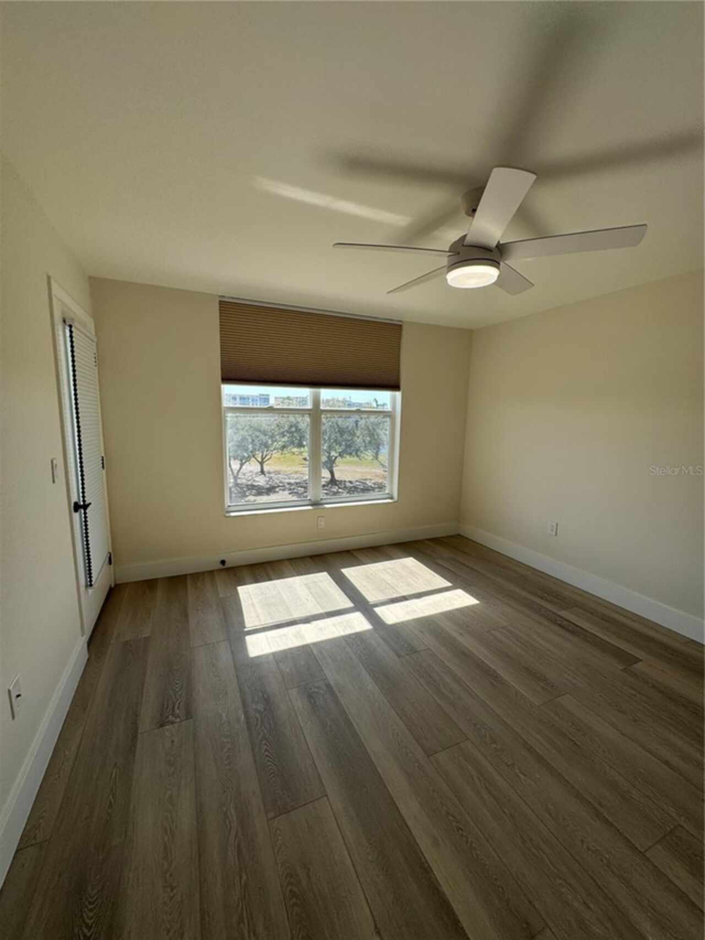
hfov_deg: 85.7
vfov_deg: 102.1
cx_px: 352
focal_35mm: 14
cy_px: 470
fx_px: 380
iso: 40
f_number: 2.2
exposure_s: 1/669
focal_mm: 2.22
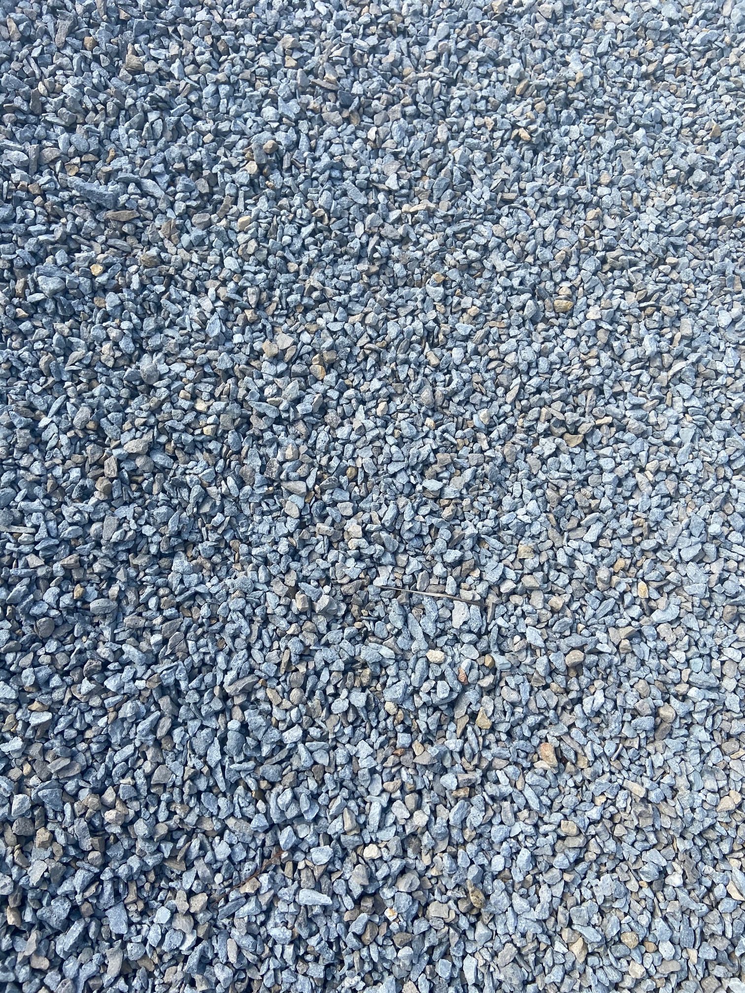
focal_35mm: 26
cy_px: 496
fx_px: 746
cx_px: 372
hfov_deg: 53.1
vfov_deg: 67.3
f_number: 1.8
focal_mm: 4.25
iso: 32
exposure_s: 1/950
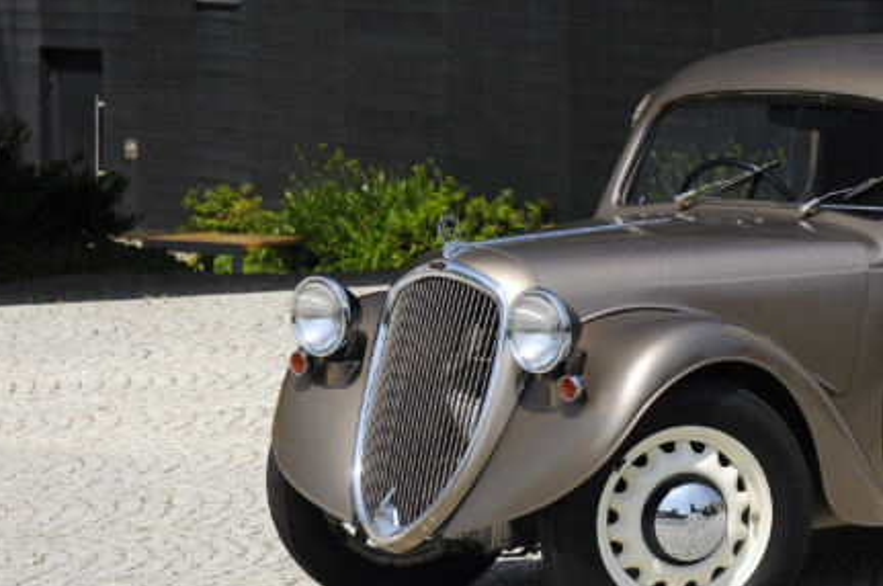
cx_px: 656
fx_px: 4580
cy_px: 240
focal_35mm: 187
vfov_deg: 7.3
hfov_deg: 11.0
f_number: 5.6
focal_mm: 70
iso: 400
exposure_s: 1/1000
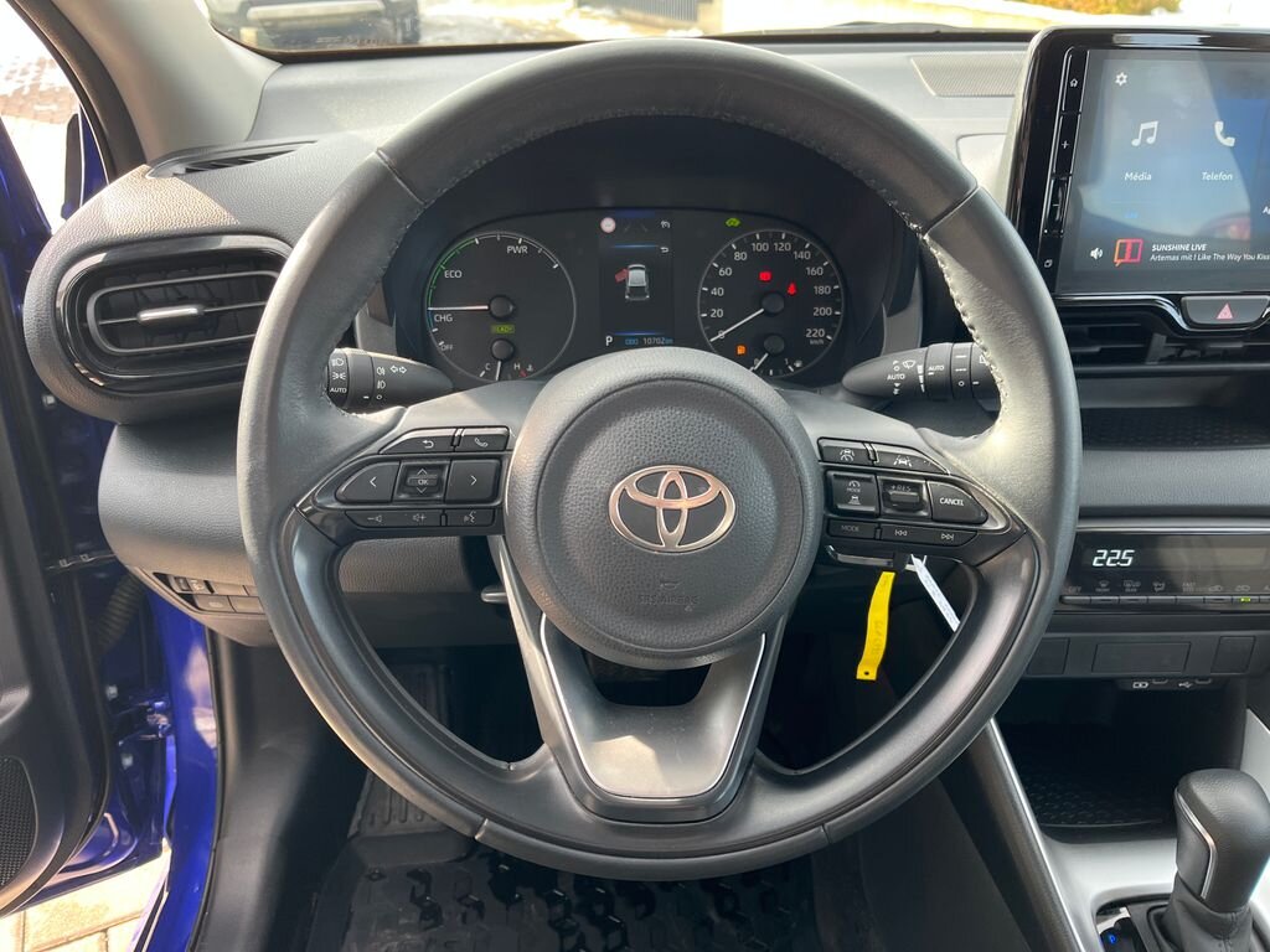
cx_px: 635
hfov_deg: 67.3
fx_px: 954
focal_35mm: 26
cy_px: 476
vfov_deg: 53.1
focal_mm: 5.1
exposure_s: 1/138
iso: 64
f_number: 1.6
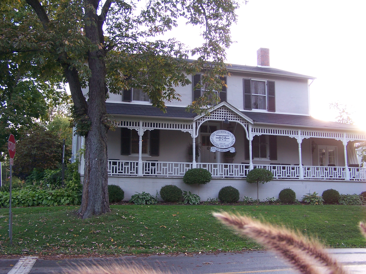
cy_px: 137
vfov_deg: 37.7
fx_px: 402
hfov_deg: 49.0
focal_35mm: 38
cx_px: 183
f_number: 2.8
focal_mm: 6.3
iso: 80
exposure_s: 1/60
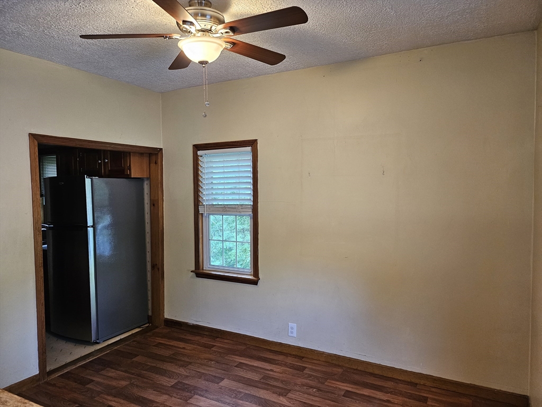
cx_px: 271
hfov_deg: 71.6
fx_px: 376
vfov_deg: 56.8
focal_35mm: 24
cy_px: 204
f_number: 1.8
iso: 320
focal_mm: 5
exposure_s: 1/120
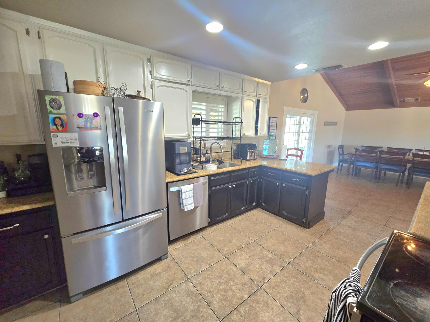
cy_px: 161
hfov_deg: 106.2
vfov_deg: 89.9
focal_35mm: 13
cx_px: 215
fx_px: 161
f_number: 2.2
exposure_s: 1/60.2
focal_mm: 2.2
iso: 250
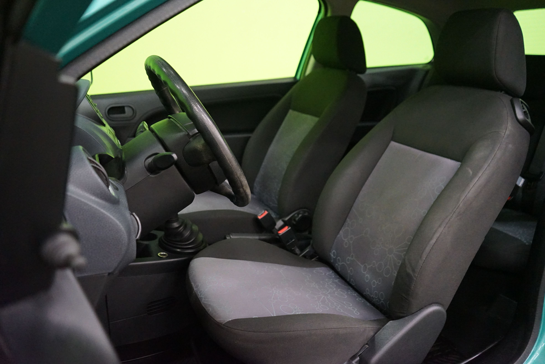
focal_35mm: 28
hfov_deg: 65.5
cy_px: 182
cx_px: 272
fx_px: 424
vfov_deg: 46.4
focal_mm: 28
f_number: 3.5
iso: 6400
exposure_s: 1/50
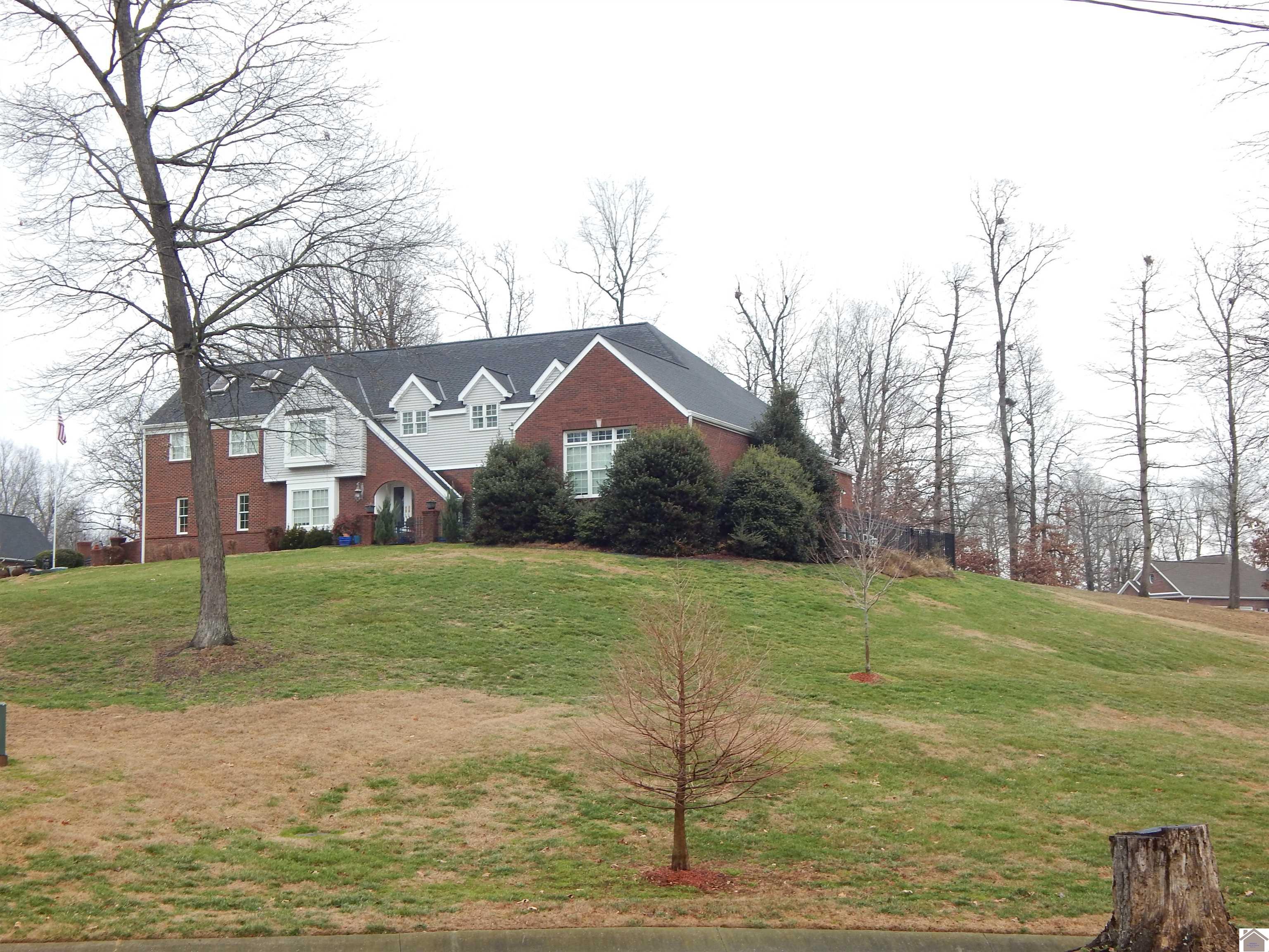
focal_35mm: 48
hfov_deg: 39.7
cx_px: 634
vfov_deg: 30.3
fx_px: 1760
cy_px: 476
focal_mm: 8.6
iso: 125
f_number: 3.7
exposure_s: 1/60
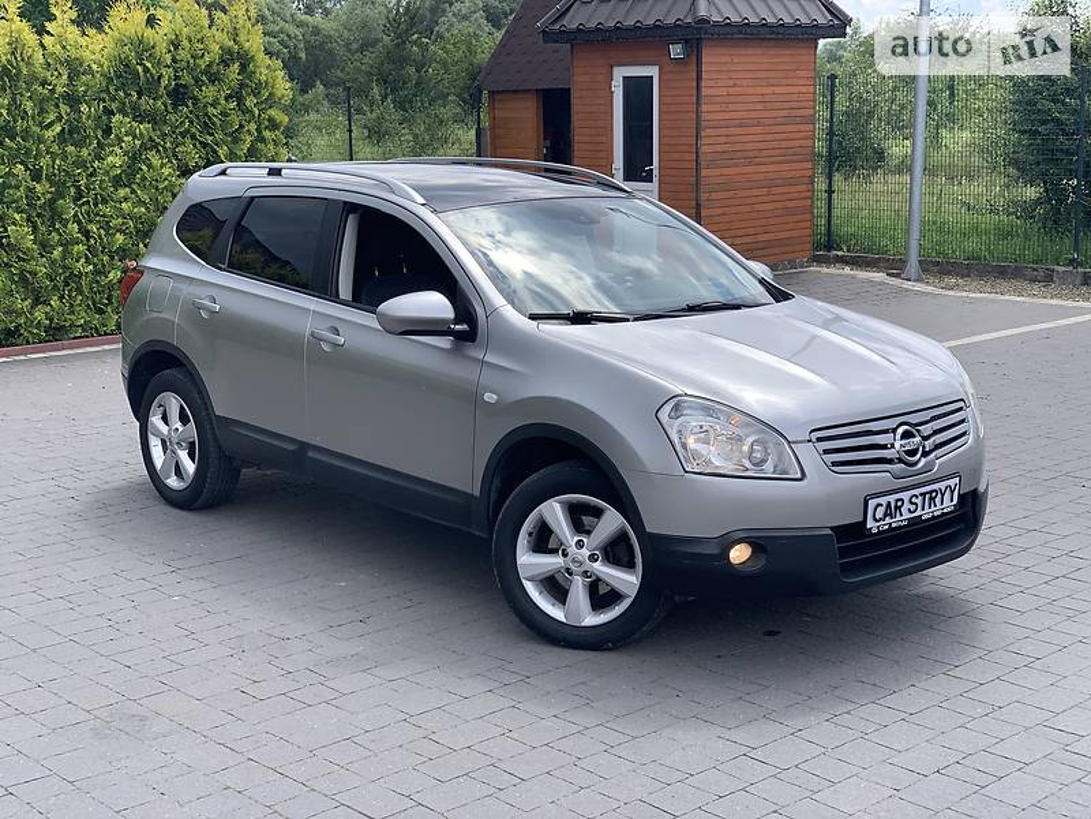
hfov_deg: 36.8
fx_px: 1639
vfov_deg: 28.0
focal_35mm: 52
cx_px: 546
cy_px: 410
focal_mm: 6
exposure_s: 1/695
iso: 16
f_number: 2.4
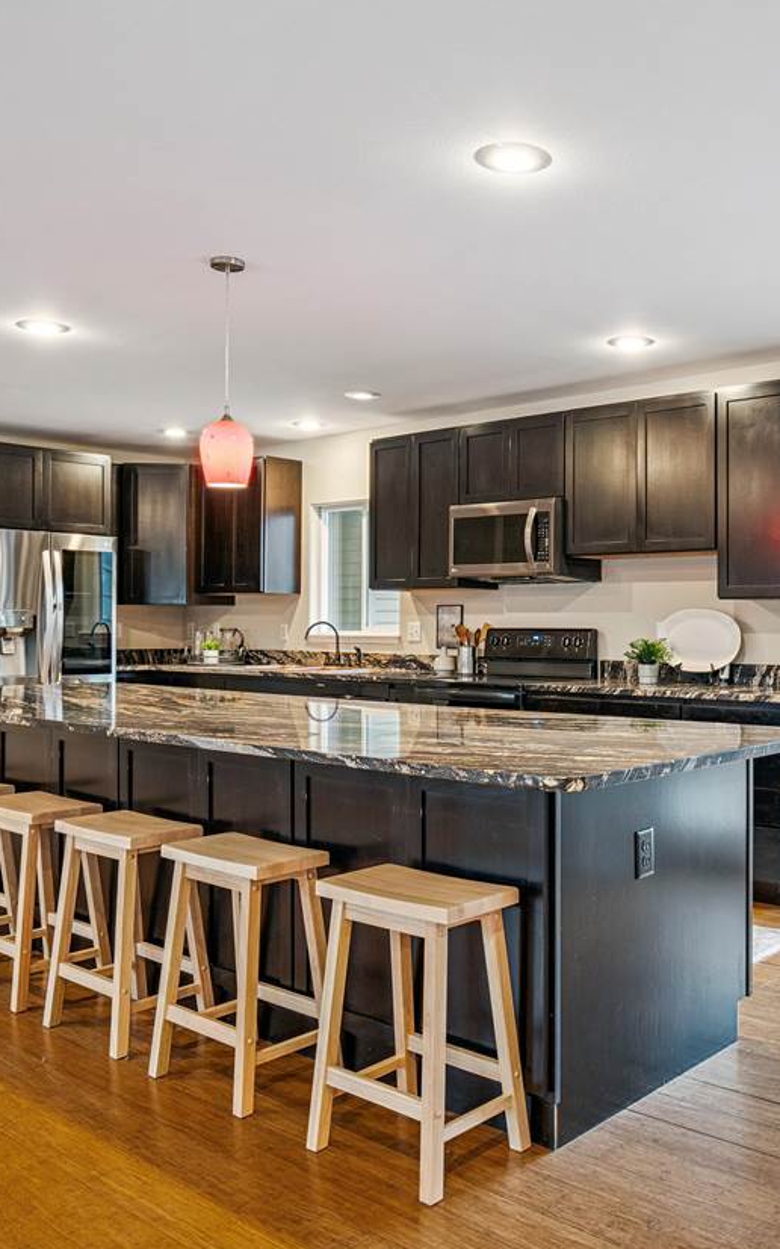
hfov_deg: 40.5
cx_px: 599
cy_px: 616
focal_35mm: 30
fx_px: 1021
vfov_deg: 62.9
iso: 800
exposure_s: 1/10
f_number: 8
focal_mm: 19
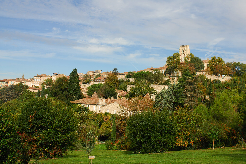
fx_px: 287
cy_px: 82
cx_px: 123
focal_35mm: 42
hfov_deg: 46.3
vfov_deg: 32.0
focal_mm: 28
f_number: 8
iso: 100
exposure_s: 1/160
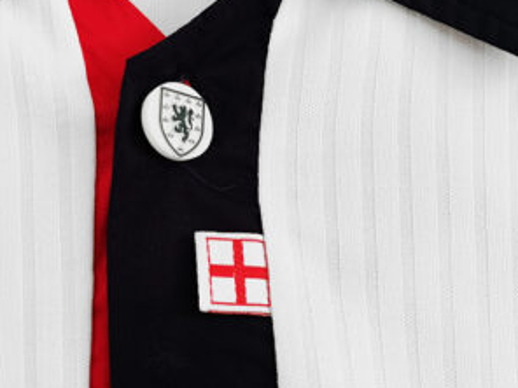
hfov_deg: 28.8
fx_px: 1003
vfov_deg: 21.9
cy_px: 161
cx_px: 170
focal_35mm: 67
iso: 100
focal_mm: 5.58
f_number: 1.8
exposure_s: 1/100
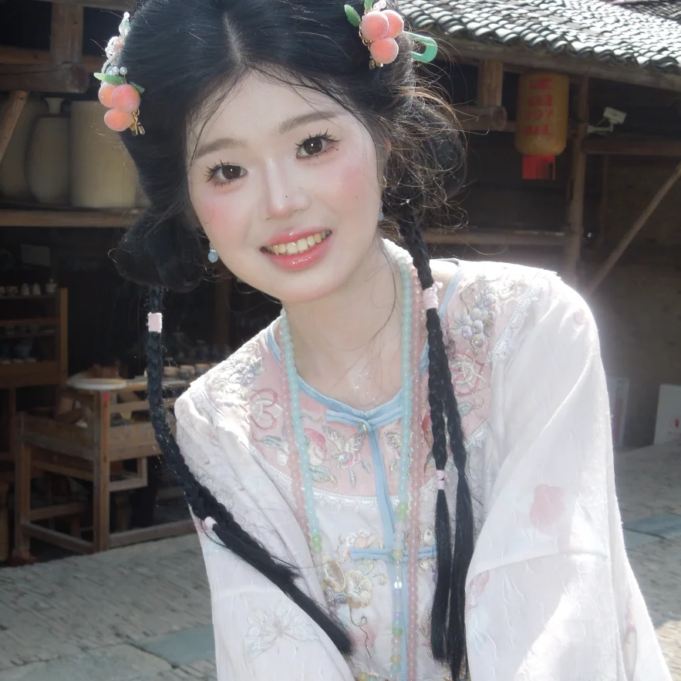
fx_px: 1380
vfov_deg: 27.7
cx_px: 275
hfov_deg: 27.7
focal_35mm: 62
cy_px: 406
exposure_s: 1/500
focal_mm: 7.8
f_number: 3.9
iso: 100
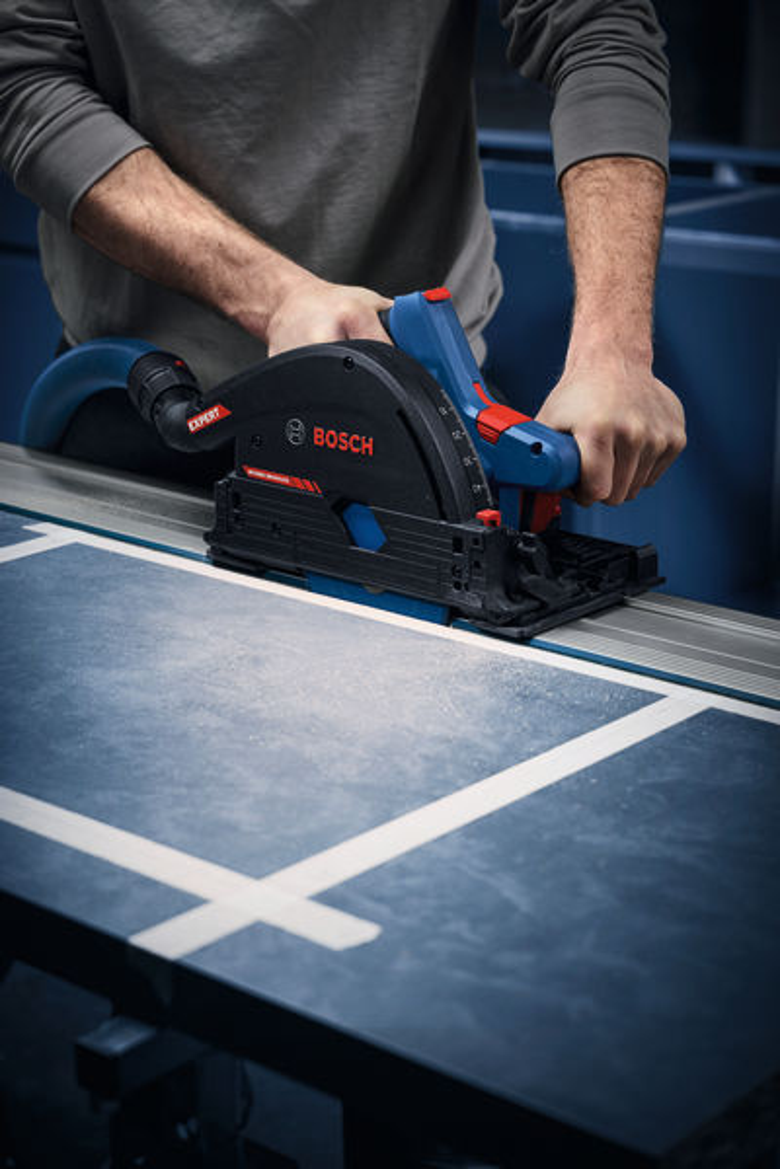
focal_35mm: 70
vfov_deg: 28.8
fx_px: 2275
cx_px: 390
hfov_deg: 19.5
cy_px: 584
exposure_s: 1/125
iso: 800
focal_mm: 70
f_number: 5
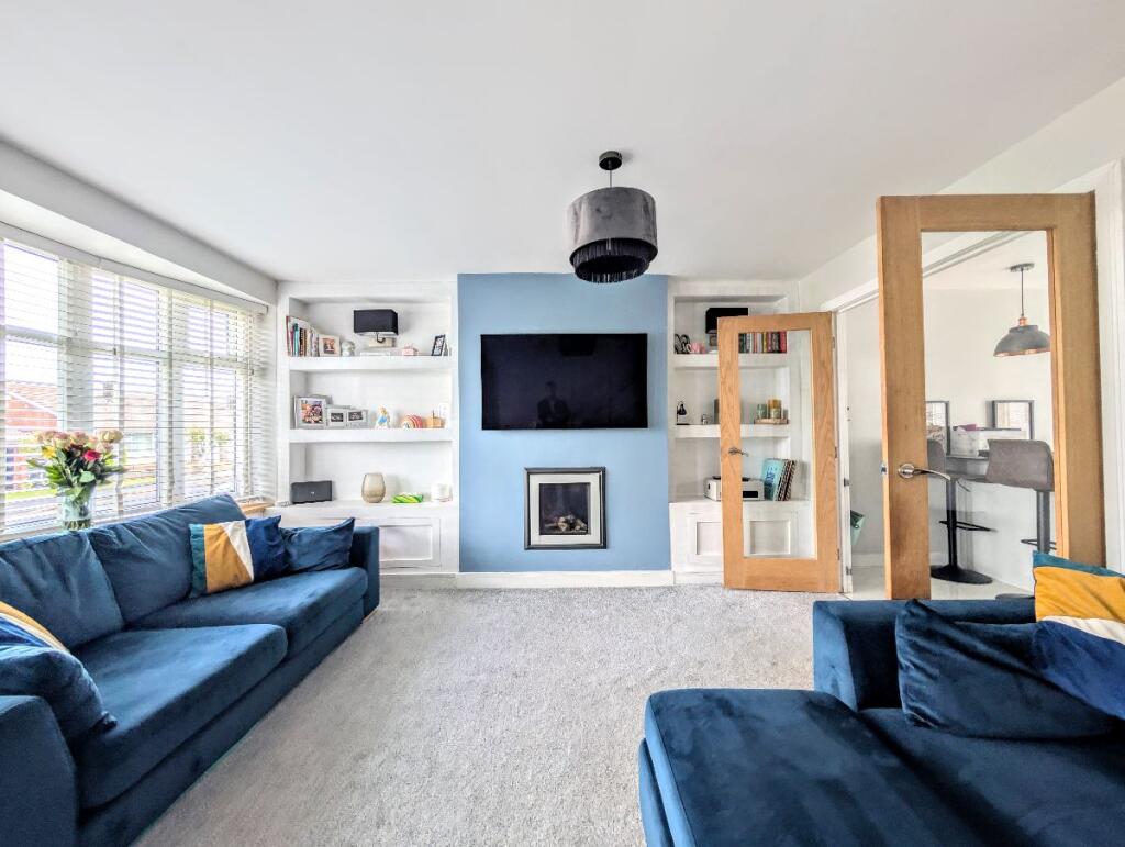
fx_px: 391
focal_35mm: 12
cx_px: 562
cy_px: 424
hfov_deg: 110.5
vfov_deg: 94.6
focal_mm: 2.02
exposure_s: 1/272
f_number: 1.7
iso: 57
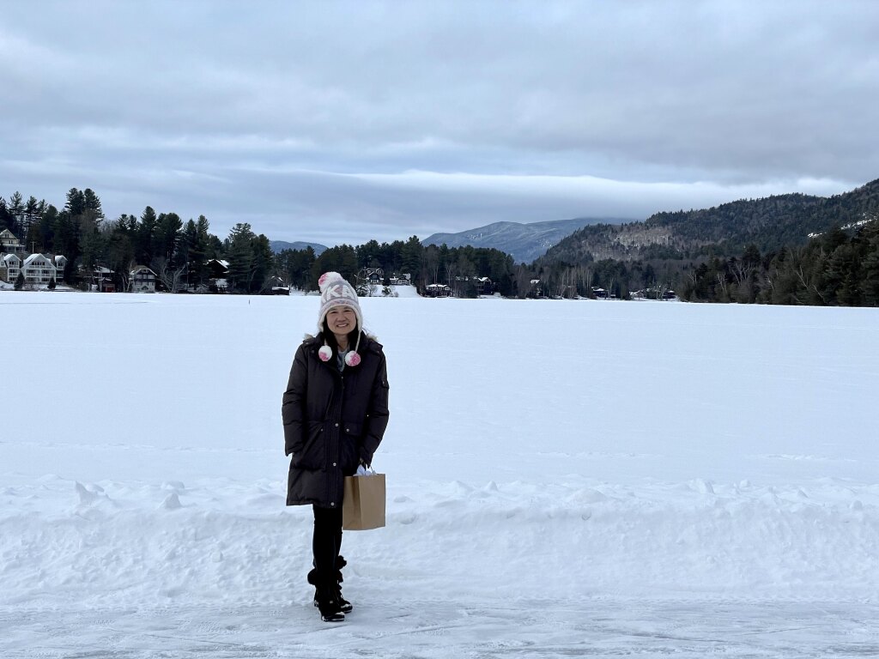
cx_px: 440
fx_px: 1320
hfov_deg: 36.8
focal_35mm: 52
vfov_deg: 28.0
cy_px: 330
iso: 25
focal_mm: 6
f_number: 2
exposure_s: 1/1089
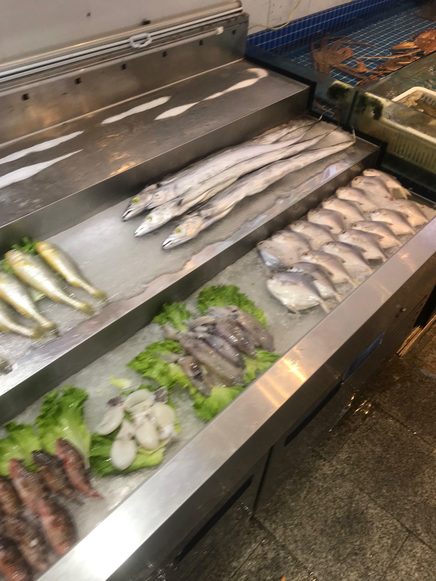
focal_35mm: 28
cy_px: 290
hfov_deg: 49.8
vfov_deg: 63.4
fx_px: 470
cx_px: 218
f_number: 1.8
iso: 32
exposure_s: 1/50
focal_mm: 3.99
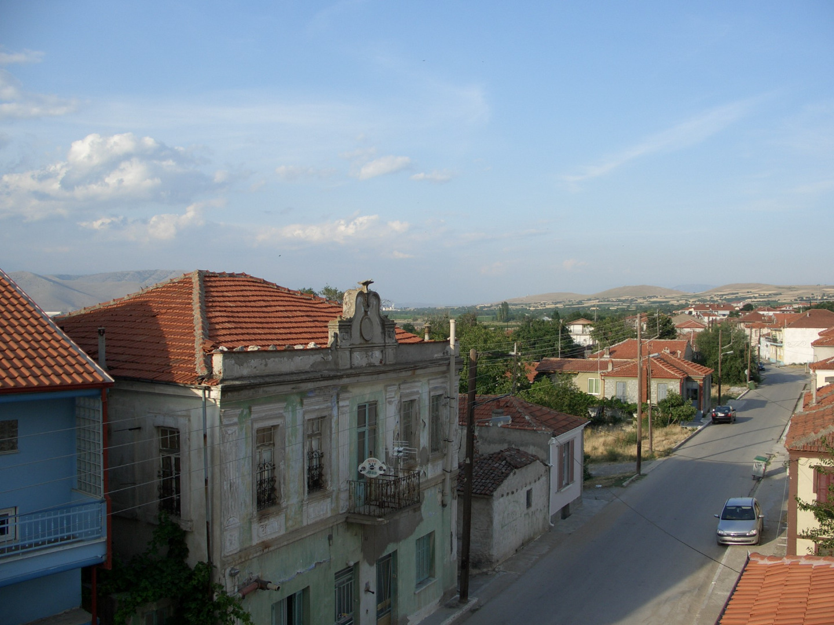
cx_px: 417
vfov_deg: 42.9
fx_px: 795
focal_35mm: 33
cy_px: 312
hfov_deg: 55.4
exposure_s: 1/400
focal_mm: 7.1
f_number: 4
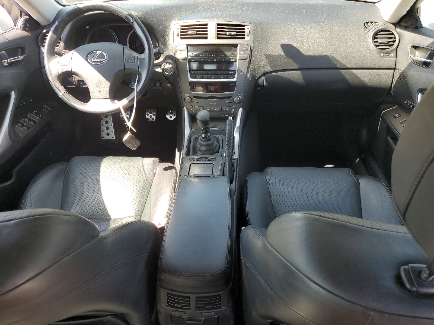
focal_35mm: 26
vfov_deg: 53.1
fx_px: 326
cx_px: 217
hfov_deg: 67.3
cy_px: 162
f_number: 1.5
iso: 50
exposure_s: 1/189
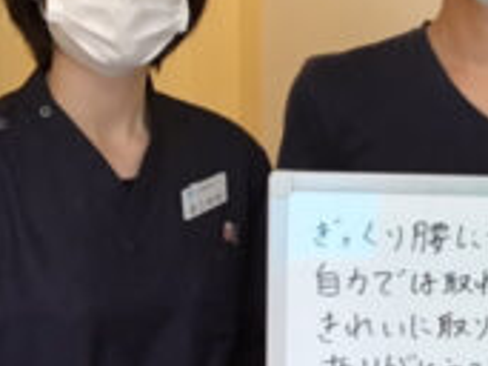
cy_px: 172
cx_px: 511
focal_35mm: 109
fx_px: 1536
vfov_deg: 13.6
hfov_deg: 17.5
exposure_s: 1/30
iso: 32
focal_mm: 3.3
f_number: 2.4
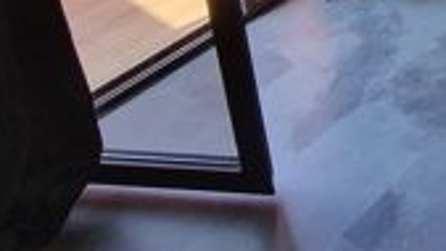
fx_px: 698
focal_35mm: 59
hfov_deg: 28.3
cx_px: 598
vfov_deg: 16.2
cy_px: -238
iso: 64
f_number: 2.2
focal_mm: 2.2
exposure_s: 1/50
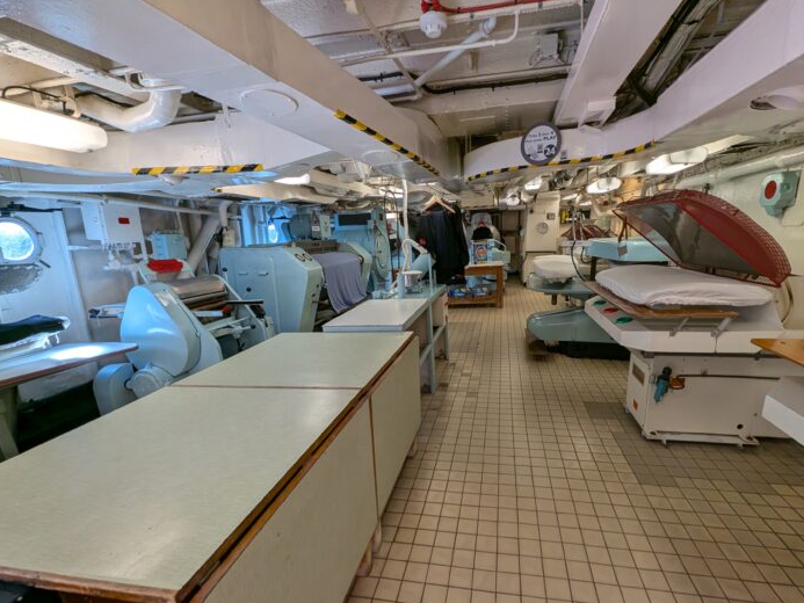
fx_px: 348
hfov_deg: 98.0
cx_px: 432
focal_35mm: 15
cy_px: 334
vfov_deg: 81.5
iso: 55
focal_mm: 1.95
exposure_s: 1/100
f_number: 2.2
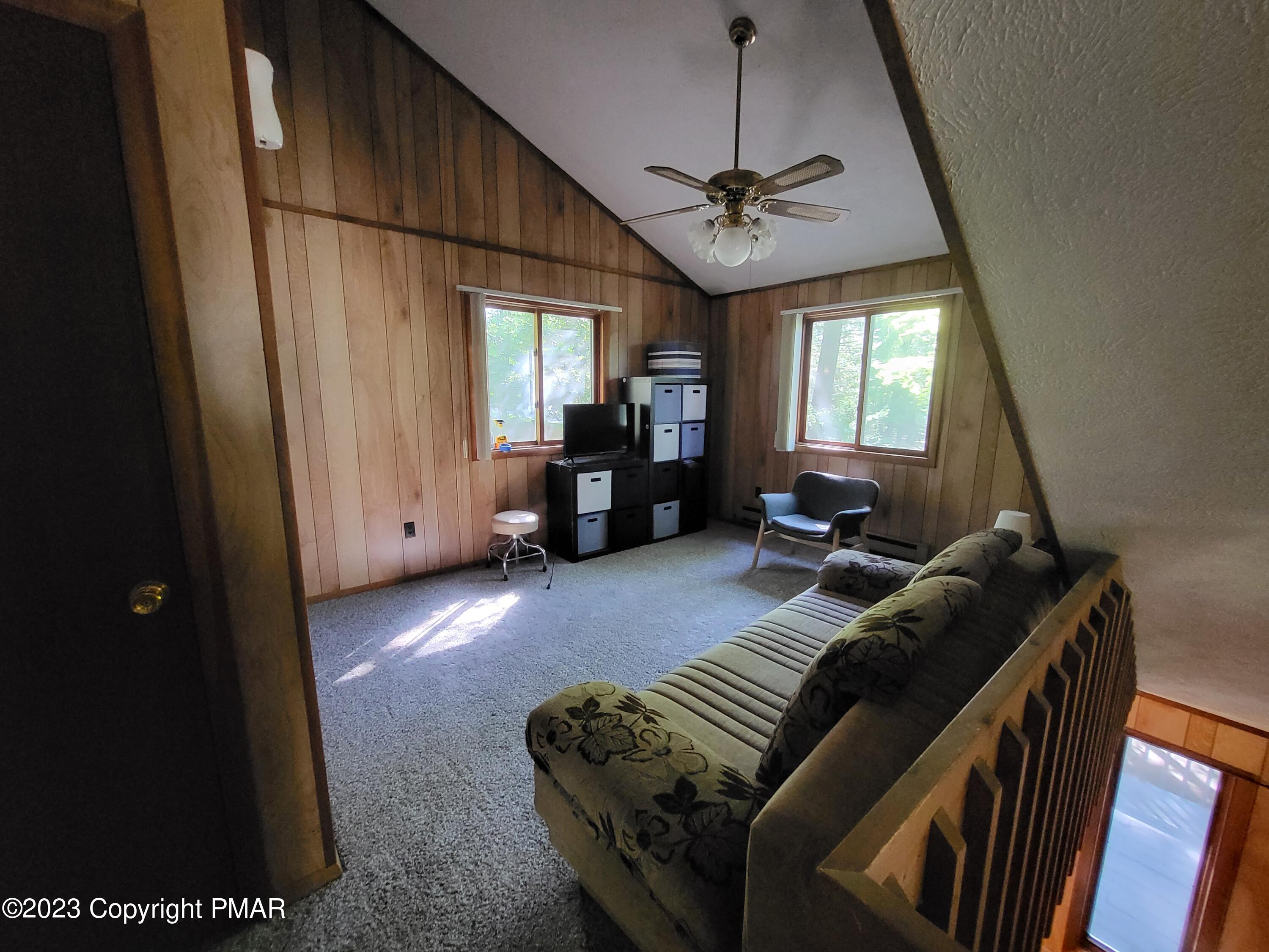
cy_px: 476
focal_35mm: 13
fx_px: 477
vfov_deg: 89.9
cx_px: 634
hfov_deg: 106.2
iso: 800
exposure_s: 1/24
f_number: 2.2
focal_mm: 1.74
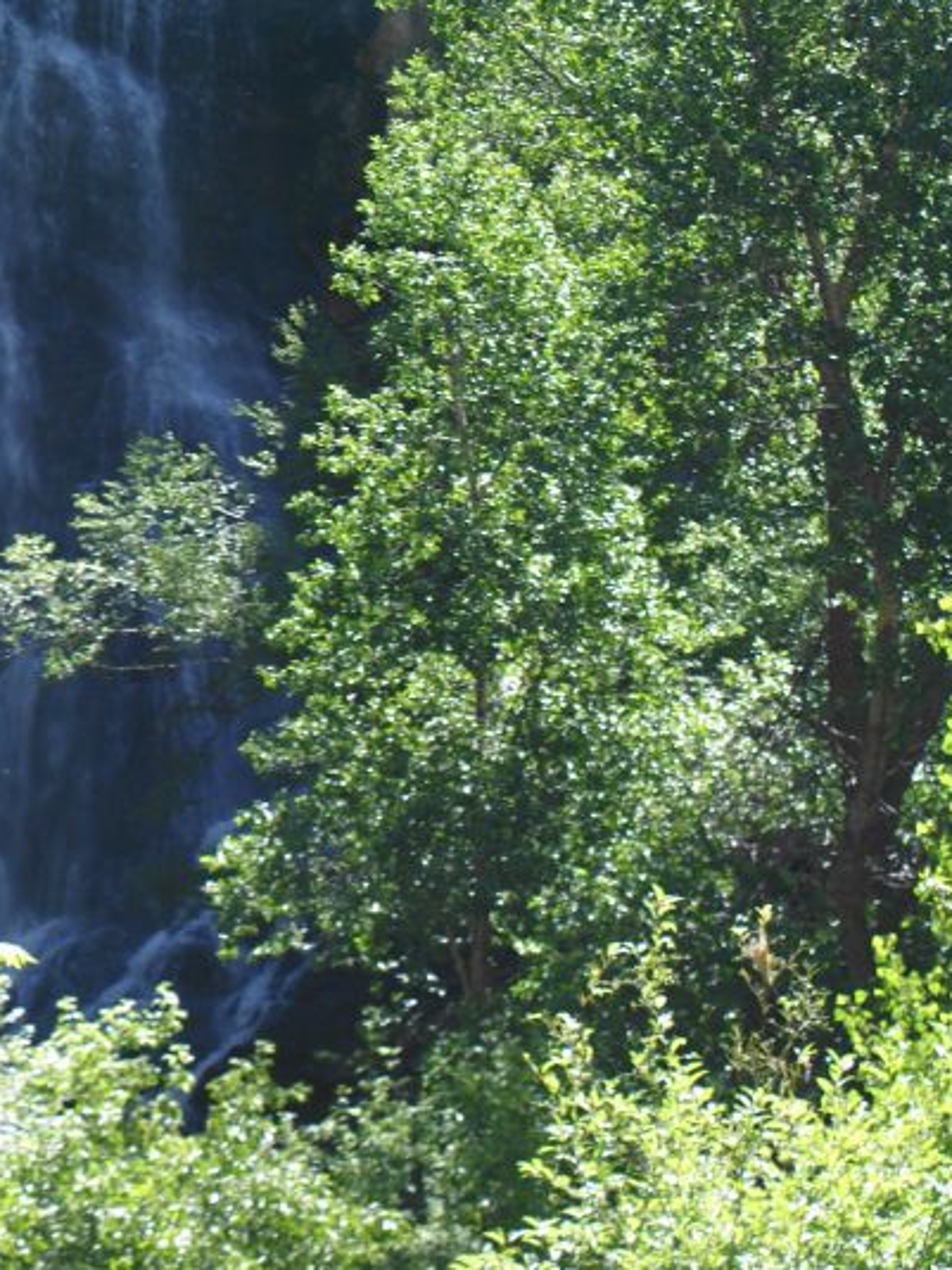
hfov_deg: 10.2
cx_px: 142
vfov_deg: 13.5
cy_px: 108
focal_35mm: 145
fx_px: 5322
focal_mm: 45
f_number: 5.6
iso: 125
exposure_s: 1/80
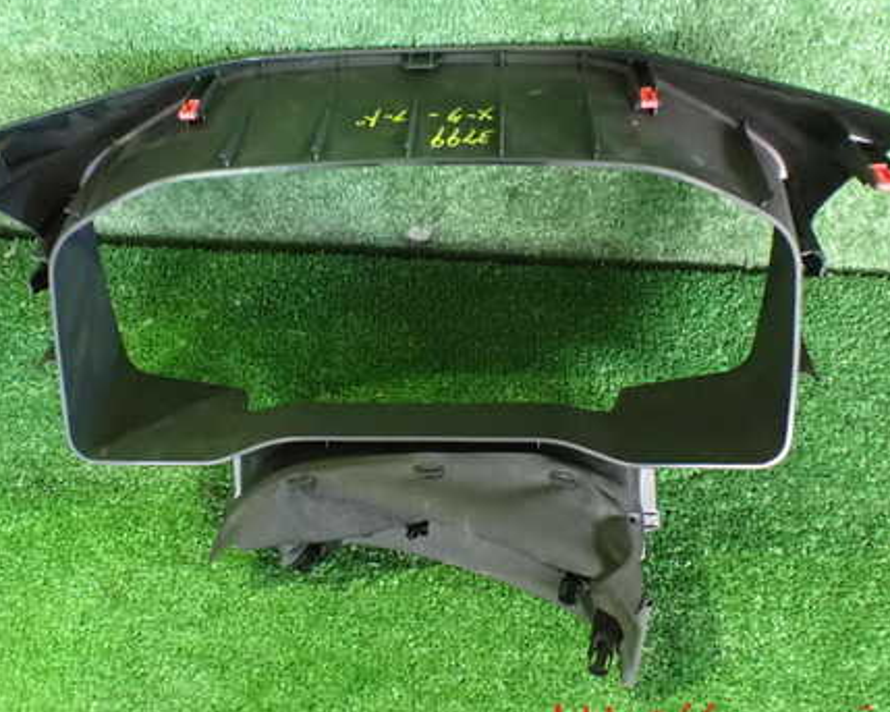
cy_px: 284
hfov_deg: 44.7
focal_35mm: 41
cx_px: 400
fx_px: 1080
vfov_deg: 36.3
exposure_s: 1/25
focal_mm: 5.4
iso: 1600
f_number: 2.3
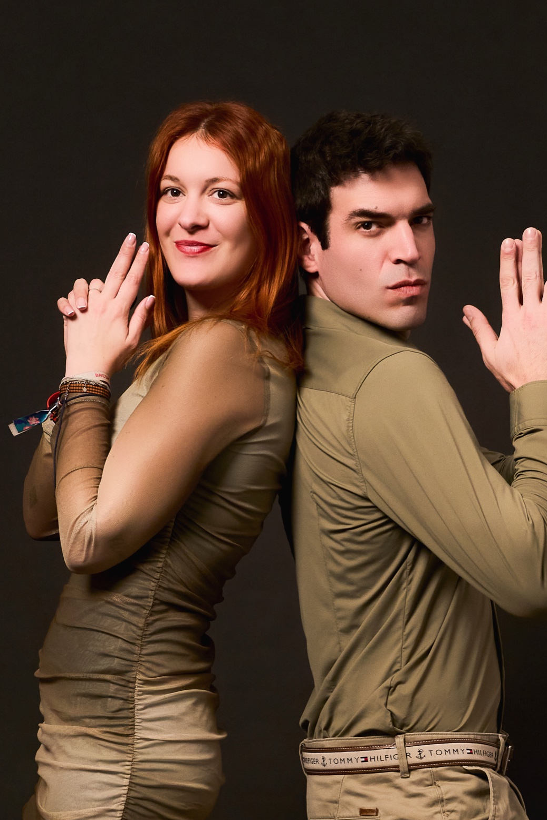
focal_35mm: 45
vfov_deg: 43.6
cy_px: 434
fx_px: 1026
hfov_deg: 29.8
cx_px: 296
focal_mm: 35
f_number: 6.3
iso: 640
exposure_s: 1/250
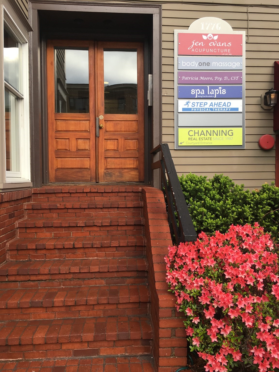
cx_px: 140
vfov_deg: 61.7
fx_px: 312
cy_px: 186
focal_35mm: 29
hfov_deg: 48.2
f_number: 2.2
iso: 25
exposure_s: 1/359
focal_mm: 4.15
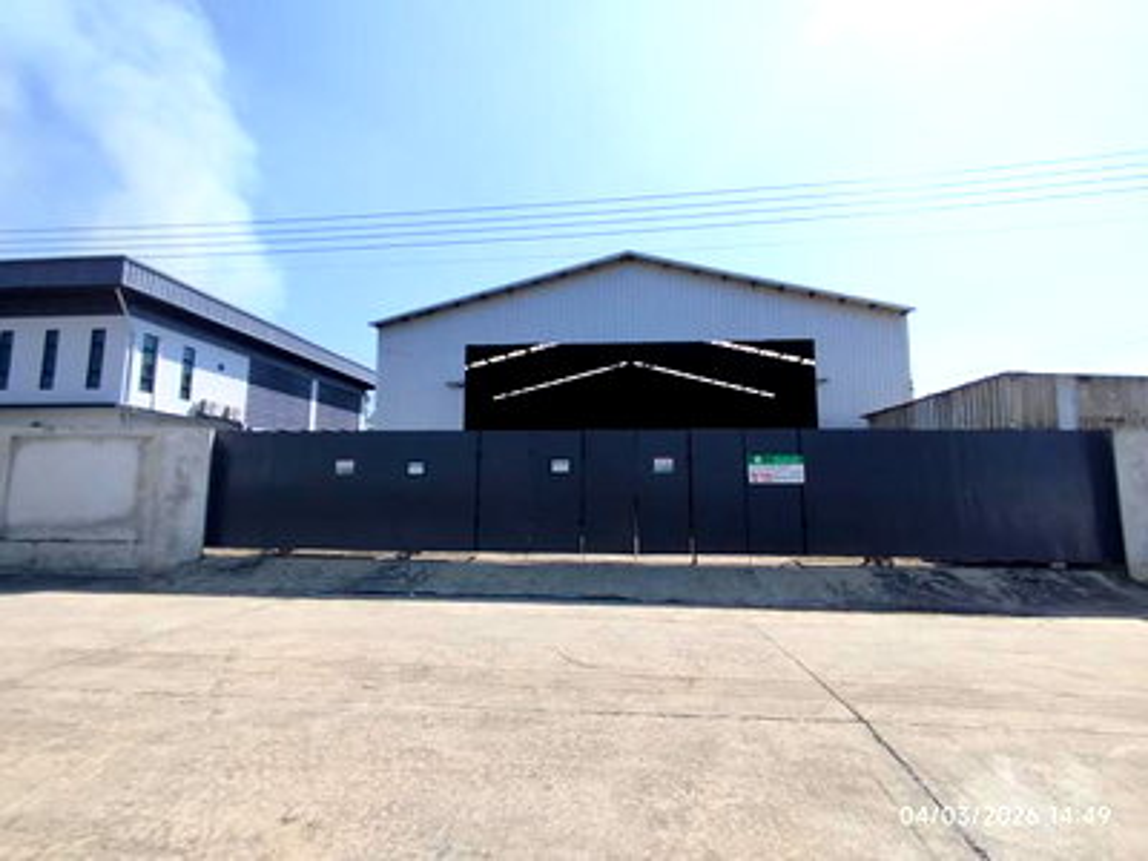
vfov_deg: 81.7
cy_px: 430
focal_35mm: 15
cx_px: 574
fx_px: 497
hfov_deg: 98.2
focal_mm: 1.65
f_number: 2.2
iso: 50
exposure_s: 1/1942
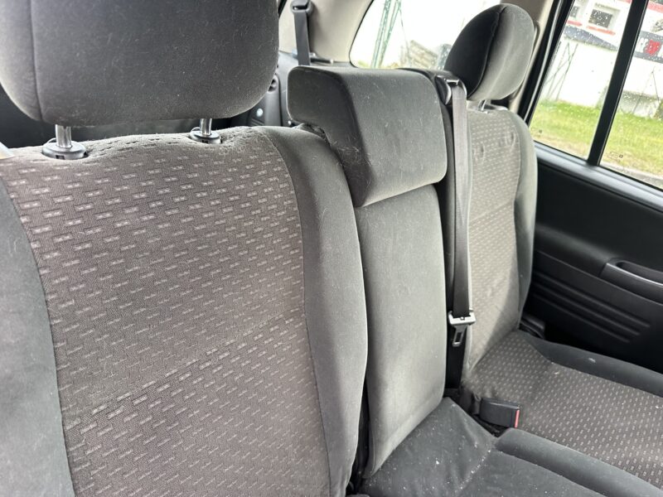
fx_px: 460
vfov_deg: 56.8
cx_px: 332
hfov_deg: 71.6
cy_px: 248
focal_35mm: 24
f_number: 1.78
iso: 160
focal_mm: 6.86
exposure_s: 1/121
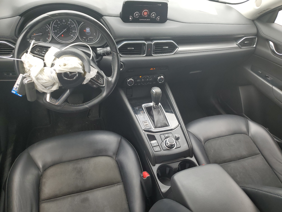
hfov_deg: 67.3
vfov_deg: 53.1
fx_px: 212
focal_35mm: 26
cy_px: 106
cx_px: 141
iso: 50
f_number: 1.5
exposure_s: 1/200
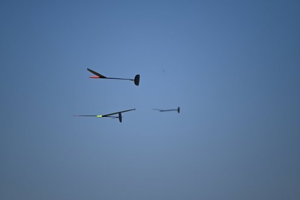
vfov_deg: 3.4
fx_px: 3335
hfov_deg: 5.2
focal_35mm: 400
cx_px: 150
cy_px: 100
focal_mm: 400
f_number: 6.3
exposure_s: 1/3200
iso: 320
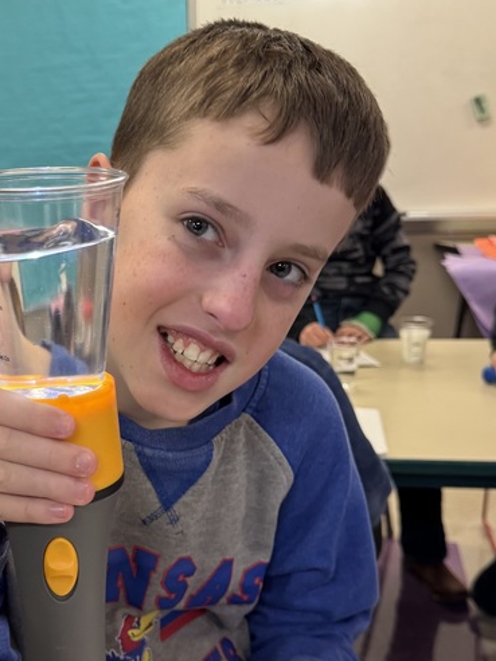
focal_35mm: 50
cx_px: 99
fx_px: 955
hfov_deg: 28.5
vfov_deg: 38.1
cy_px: 383
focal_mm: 6.76
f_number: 1.78
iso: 250
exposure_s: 1/60
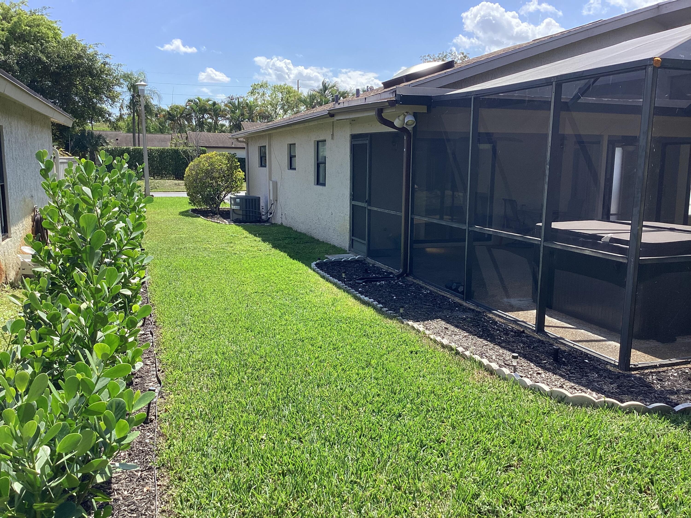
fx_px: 619
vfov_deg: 45.4
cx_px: 346
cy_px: 259
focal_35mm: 31
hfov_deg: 58.4
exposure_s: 1/684
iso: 25
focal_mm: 3.3
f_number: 2.4
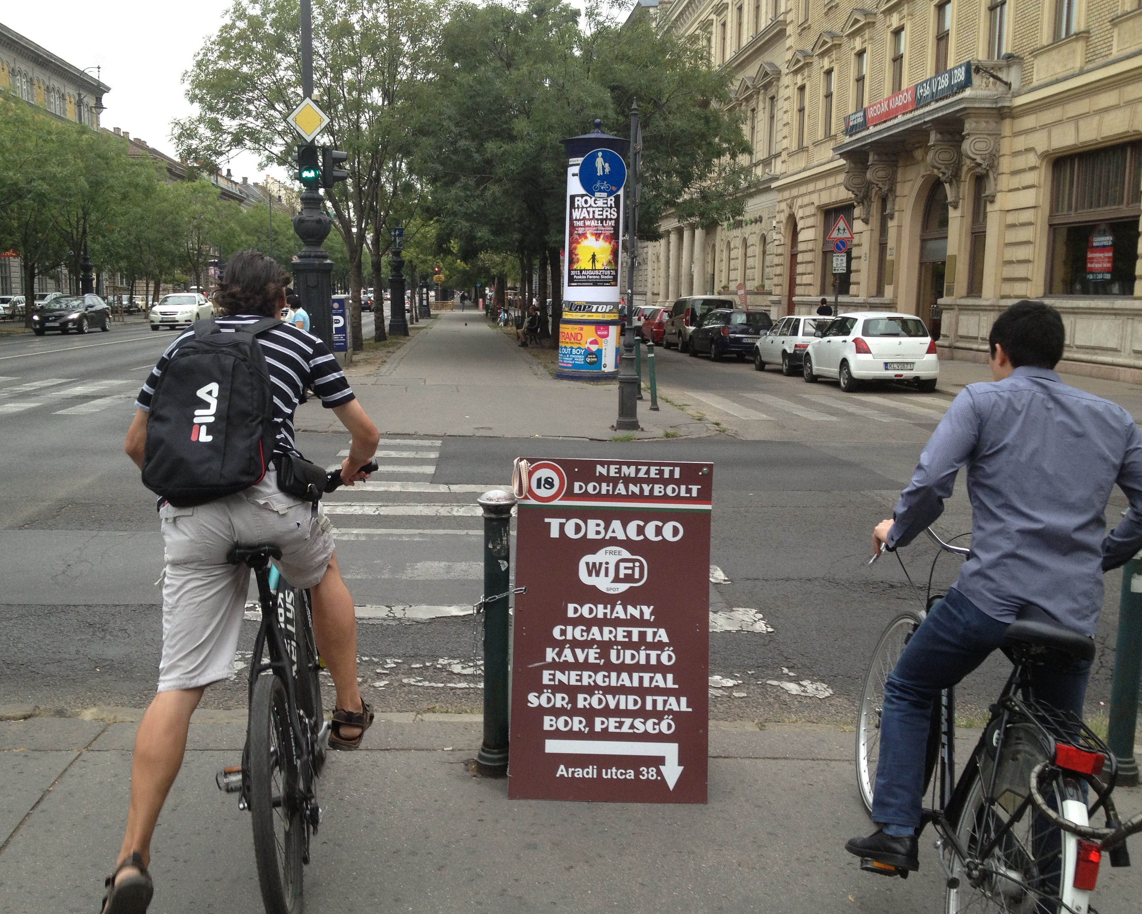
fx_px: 1251
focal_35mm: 37
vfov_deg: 40.1
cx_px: 547
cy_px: 458
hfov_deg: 49.1
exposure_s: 1/120
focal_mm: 4.28
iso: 64
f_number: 2.4
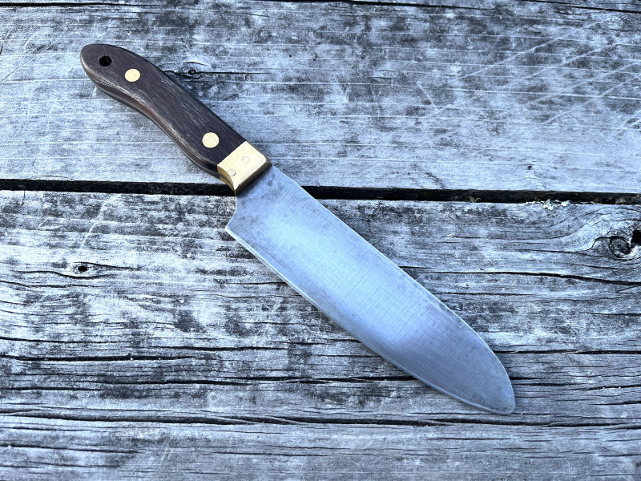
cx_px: 320
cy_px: 240
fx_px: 481
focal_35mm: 26
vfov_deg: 53.1
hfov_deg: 67.3
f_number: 1.6
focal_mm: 5.1
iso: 125
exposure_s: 1/121
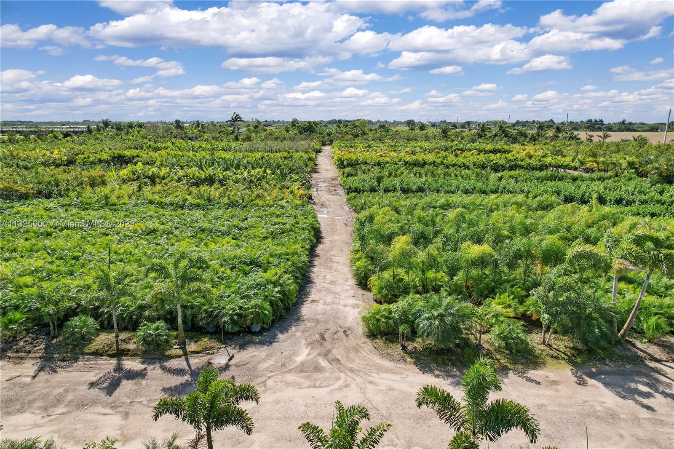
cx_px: 337
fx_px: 412
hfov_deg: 78.6
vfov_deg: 57.2
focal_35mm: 22
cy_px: 224
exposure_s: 1/2500
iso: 100
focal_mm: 8.38
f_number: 2.8
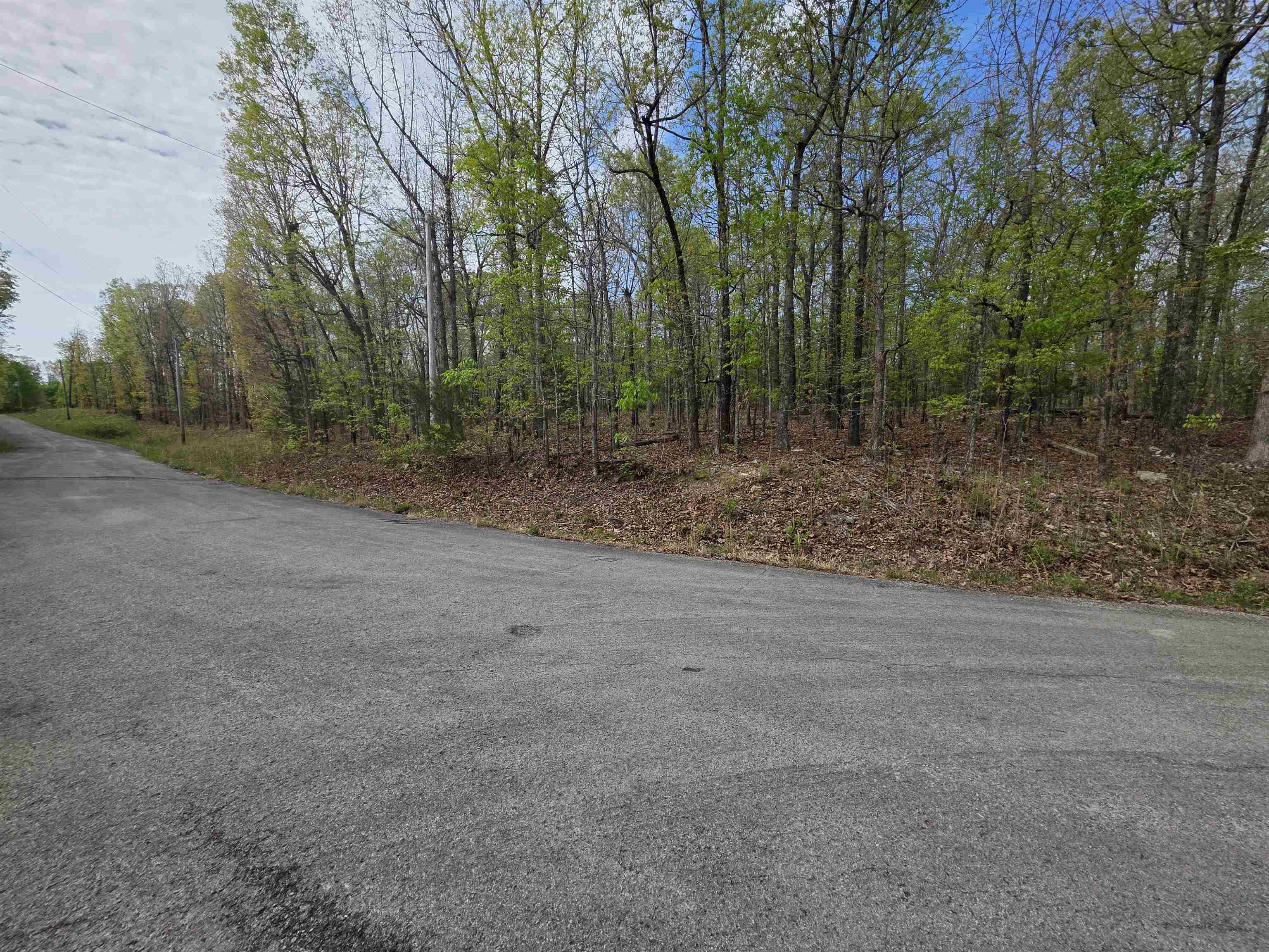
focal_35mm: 13
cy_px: 476
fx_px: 477
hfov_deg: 106.2
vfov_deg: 89.9
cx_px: 634
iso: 40
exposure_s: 1/1449
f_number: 1.9
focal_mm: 2.2
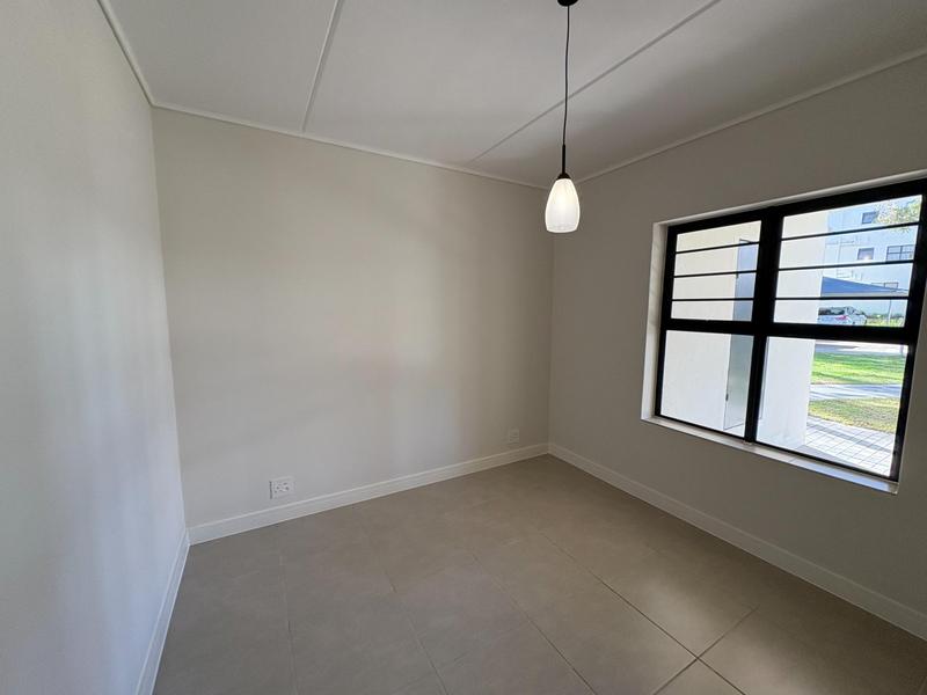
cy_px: 348
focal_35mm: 14
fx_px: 375
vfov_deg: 85.7
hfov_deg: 102.1
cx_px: 464
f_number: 2.2
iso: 125
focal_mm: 2.22
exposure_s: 1/99
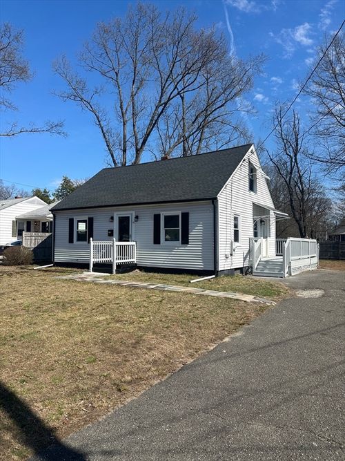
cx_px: 172
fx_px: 319
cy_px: 230
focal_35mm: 24
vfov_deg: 71.6
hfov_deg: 56.8
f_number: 1.78
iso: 80
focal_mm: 6.86
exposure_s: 1/5263
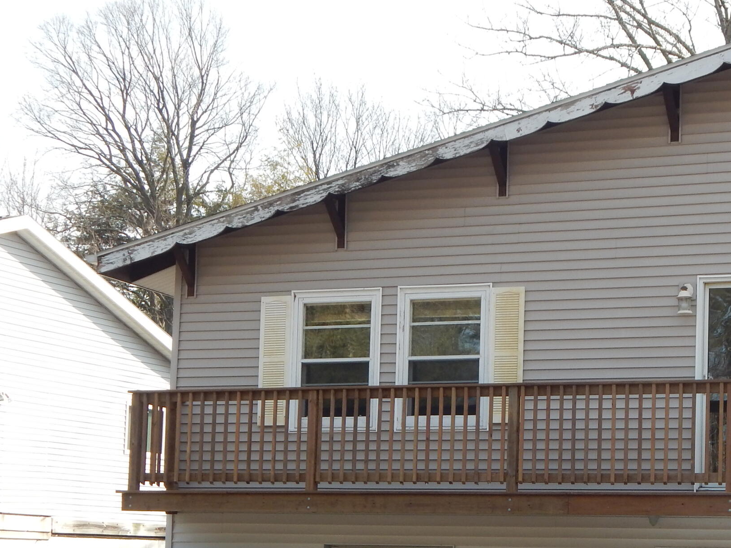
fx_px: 1668
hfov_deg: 24.3
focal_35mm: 79
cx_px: 590
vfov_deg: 18.5
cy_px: 435
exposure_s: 1/500
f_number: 3.6
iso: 125
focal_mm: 7.7
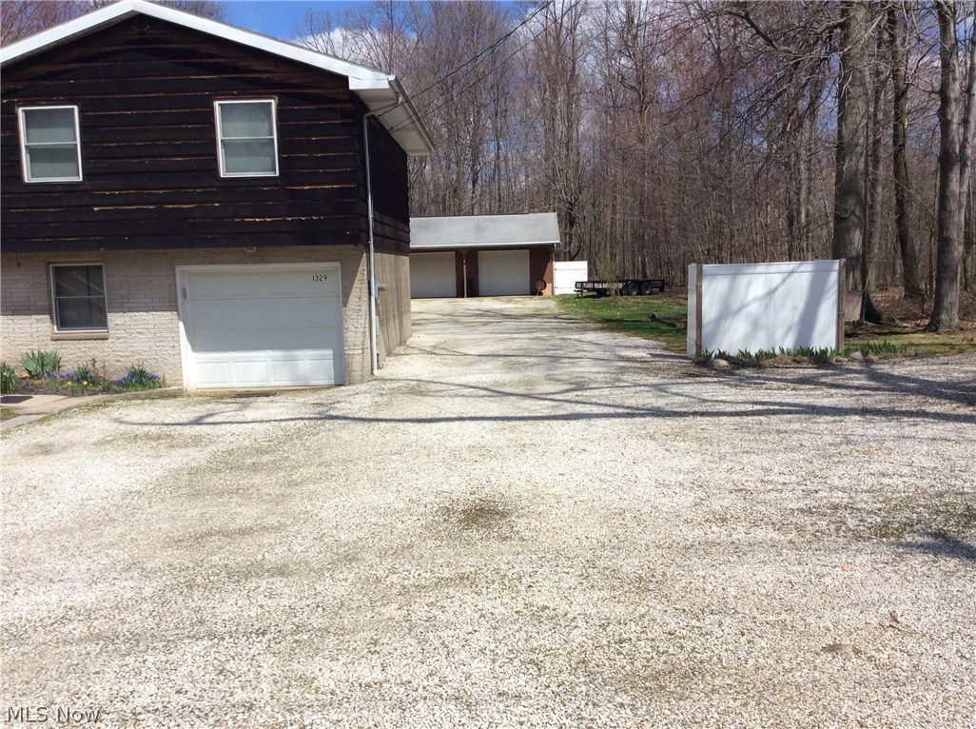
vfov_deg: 44.0
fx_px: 901
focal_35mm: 32
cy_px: 364
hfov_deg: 56.9
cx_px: 488
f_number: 2.4
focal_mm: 3.3
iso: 32
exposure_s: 1/2045
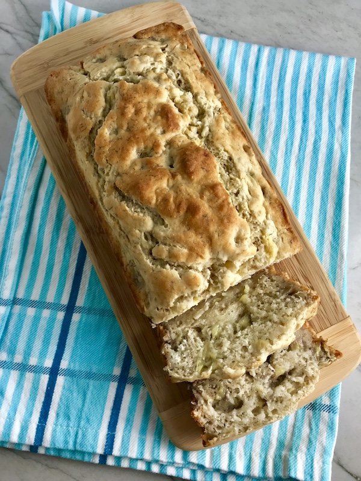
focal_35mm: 28
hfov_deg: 49.7
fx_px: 389
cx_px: 180
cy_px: 240
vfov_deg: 63.4
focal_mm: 3.99
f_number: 1.8
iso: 25
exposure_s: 1/120
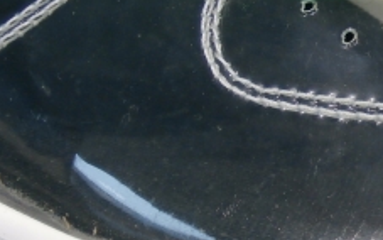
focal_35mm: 111
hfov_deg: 17.1
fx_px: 1159
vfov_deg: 11.8
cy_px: 139
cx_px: 557
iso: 200
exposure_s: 1/60
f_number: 3.4
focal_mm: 6
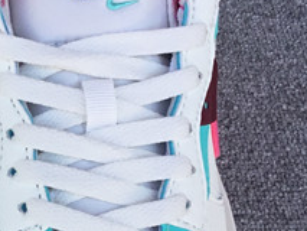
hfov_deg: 14.6
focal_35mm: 131
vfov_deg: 11.2
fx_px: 1162
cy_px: 226
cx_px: -45
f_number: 2.4
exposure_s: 1/198
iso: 25
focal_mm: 3.3
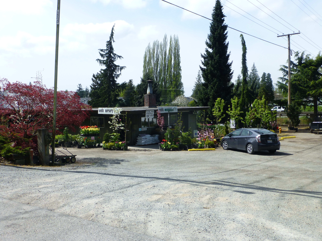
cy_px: 120
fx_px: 316
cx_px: 161
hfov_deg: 54.0
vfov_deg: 41.8
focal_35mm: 34
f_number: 3.7
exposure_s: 1/1000
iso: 100
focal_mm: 6.1
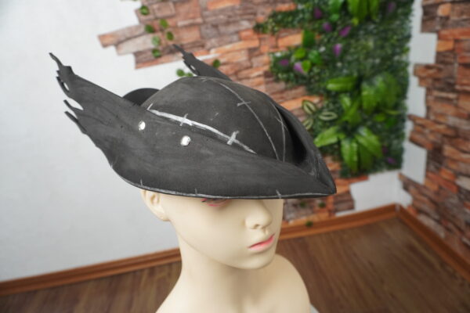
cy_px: 156
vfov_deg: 53.1
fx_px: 313
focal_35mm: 24
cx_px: 235
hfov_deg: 73.7
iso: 1000
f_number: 4
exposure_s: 1/160
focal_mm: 16
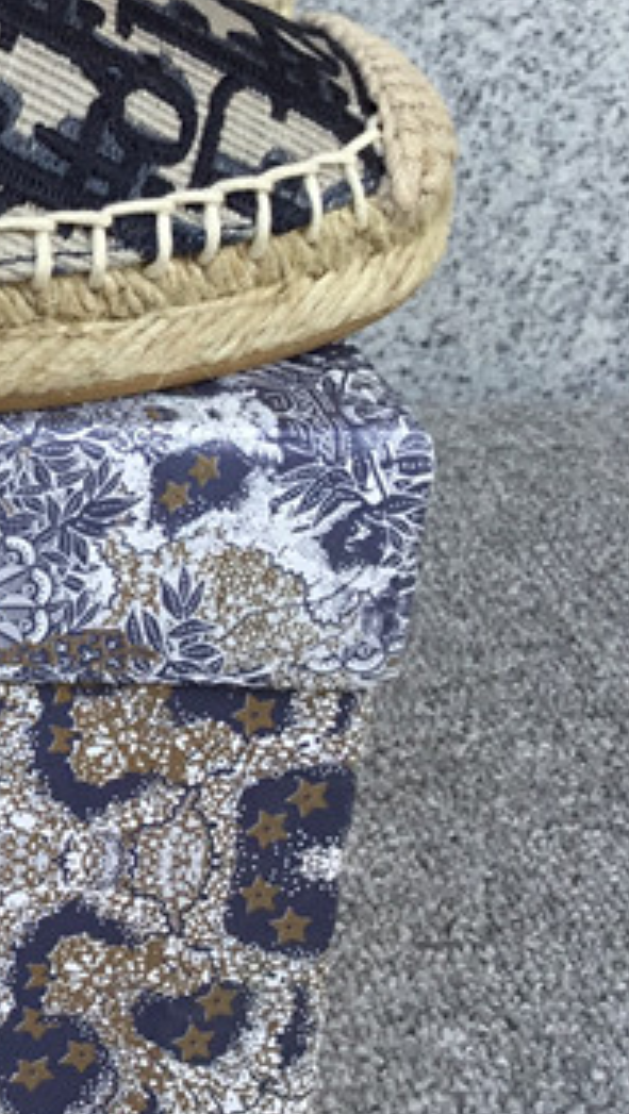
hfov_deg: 12.6
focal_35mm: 87
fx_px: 2573
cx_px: -524
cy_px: 343
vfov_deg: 24.3
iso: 25
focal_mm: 3.3
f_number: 2.4
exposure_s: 1/110
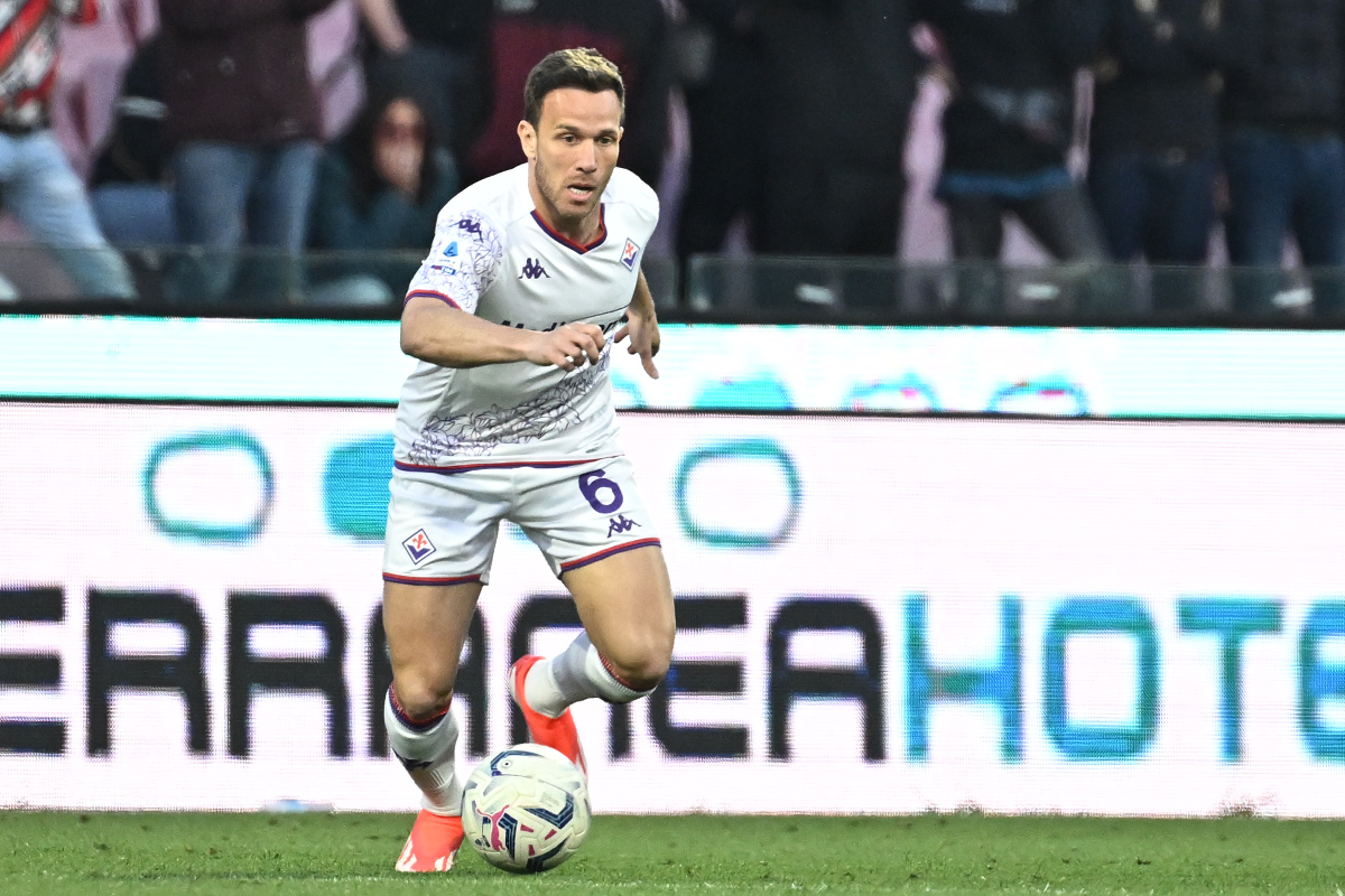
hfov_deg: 3.4
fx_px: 22415
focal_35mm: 600
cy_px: 448
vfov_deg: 2.3
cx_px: 672
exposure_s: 1/1600
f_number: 4
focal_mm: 400
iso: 3200
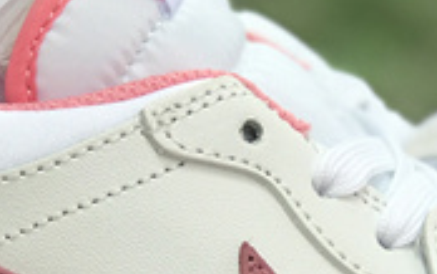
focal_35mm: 257
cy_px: 248
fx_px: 3063
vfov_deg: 5.1
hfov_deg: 8.2
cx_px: 299
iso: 20
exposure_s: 1/100
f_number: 2.8
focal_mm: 6.6
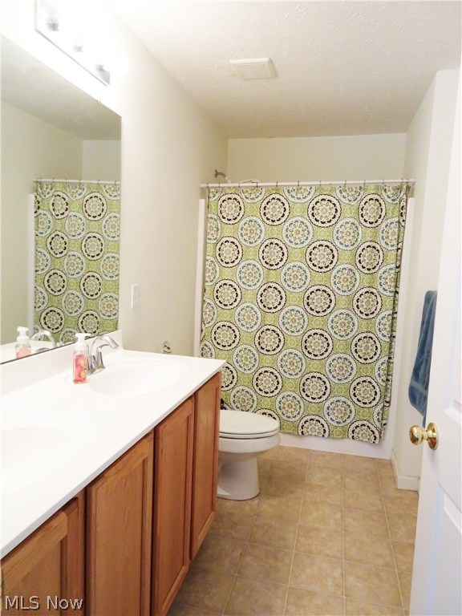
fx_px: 427
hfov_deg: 56.8
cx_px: 231
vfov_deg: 71.6
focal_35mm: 24
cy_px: 308
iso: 400
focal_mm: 4.1
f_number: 3.5
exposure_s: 1/30
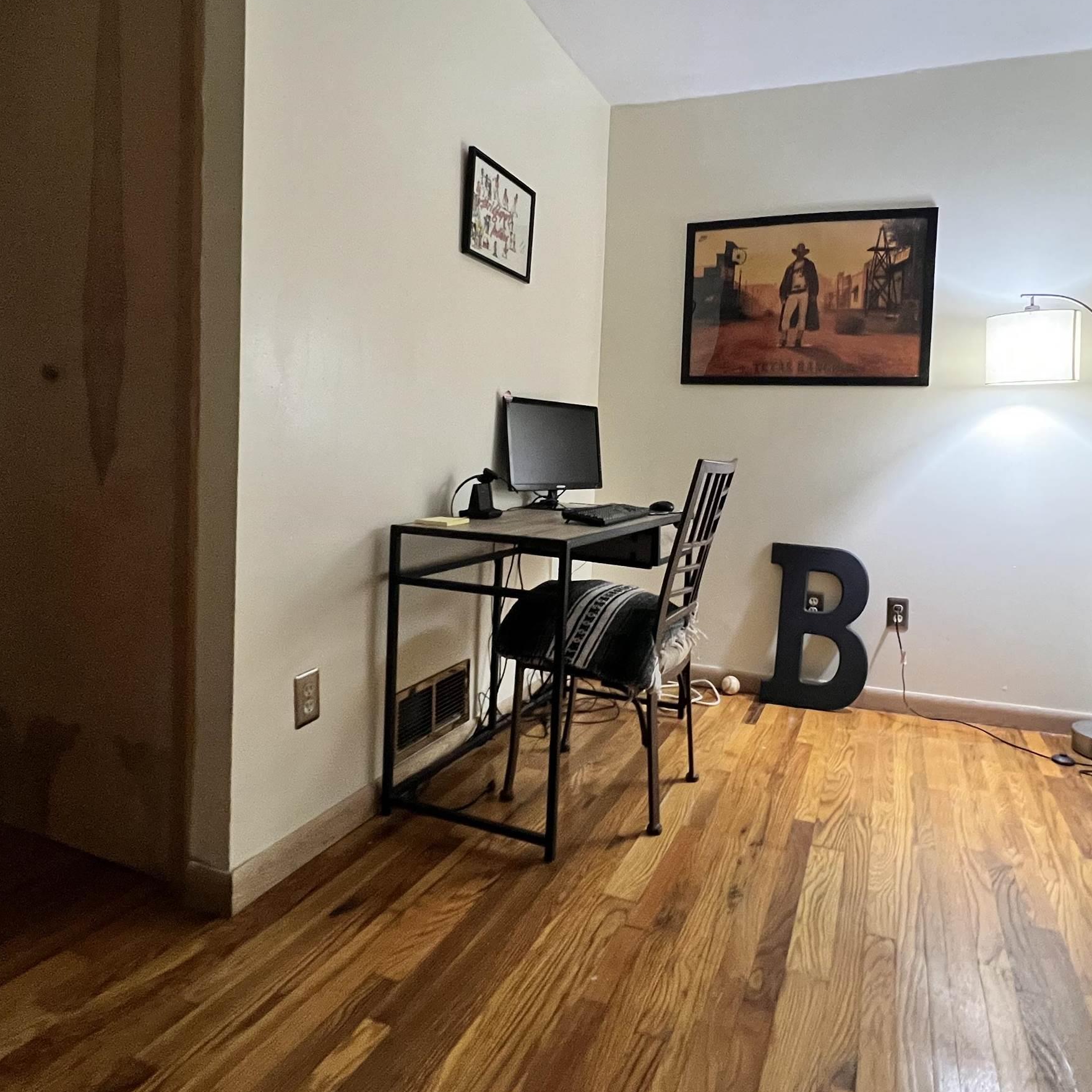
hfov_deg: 74.3
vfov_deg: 74.6
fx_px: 714
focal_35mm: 20
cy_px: 486
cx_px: 630
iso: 640
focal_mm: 1.57
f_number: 1.8
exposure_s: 1/60
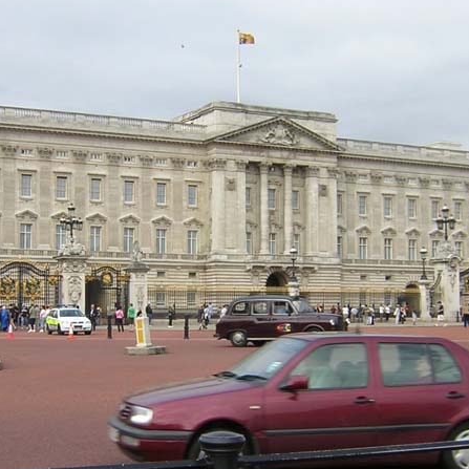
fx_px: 874
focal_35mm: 57
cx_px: 199
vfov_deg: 30.0
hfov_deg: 30.0
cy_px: 255
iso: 100
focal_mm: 4.7
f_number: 5.2
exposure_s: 1/192
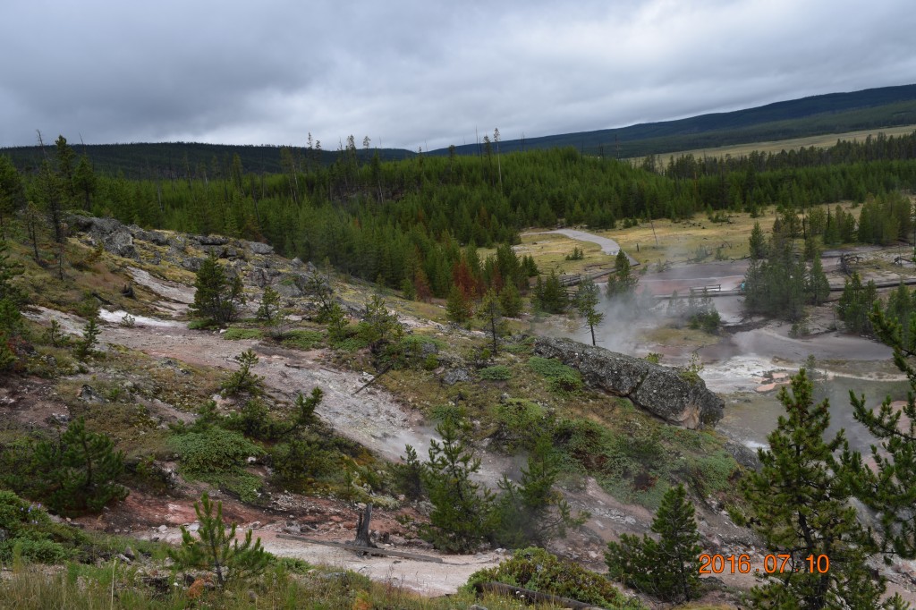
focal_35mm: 30
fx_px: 763
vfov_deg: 43.6
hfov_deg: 61.9
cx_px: 458
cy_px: 305
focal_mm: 20
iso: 200
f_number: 8
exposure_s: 1/320
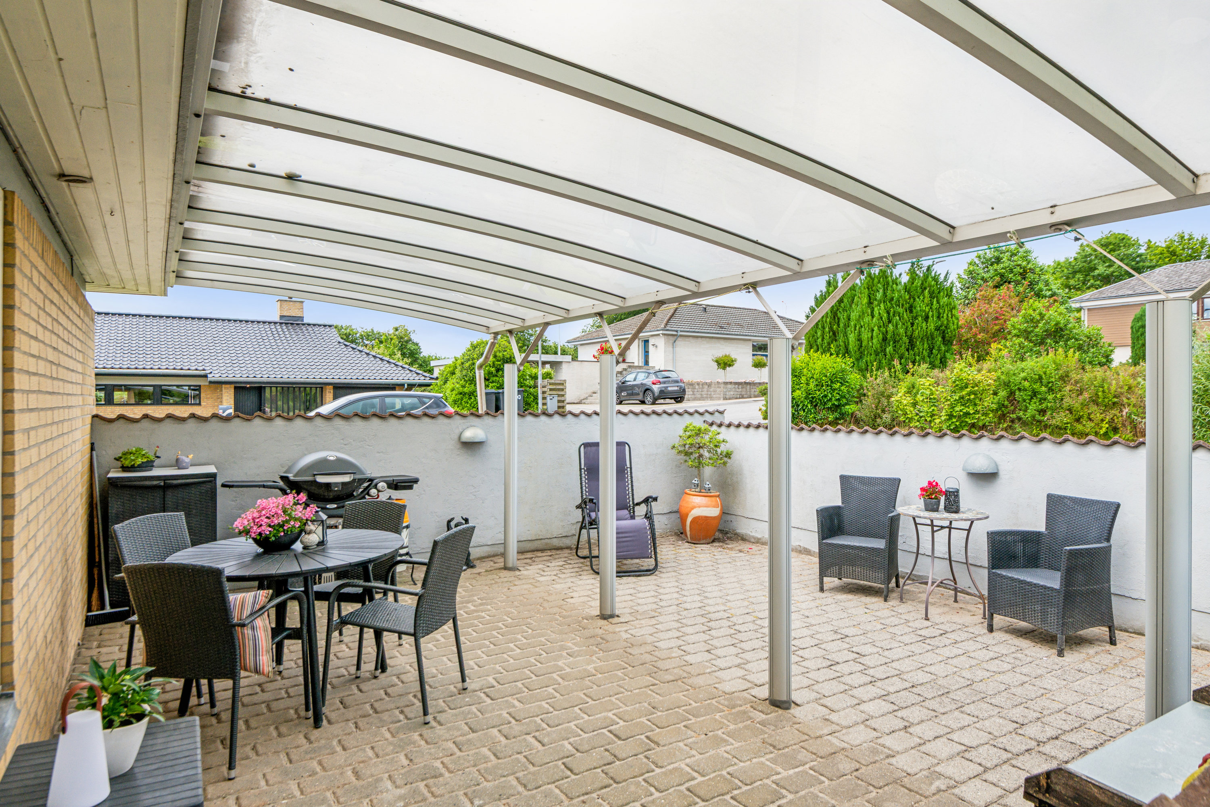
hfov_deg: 78.6
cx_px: 605
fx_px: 739
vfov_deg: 57.2
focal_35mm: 22
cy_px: 404
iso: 800
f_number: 11
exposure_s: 1/250
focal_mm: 22
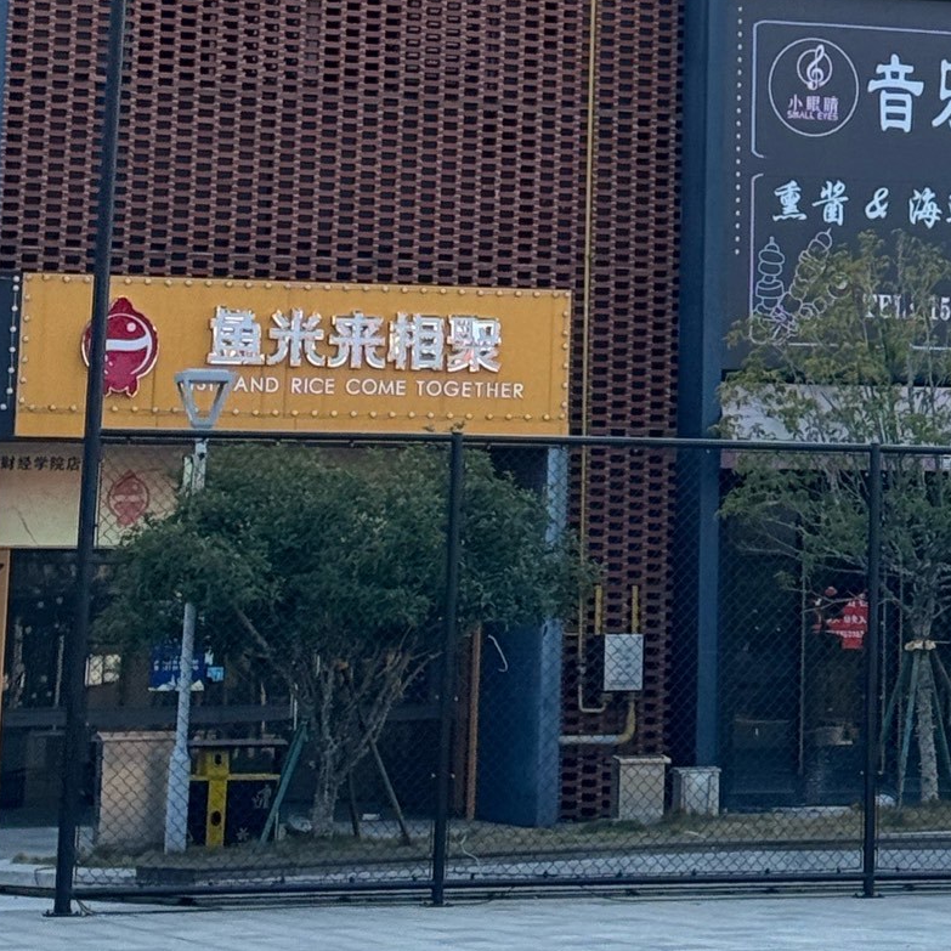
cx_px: 1155
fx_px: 4600
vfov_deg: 11.5
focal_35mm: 148
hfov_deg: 11.6
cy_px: -264
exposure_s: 1/1152
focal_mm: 6.86
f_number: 1.78
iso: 64
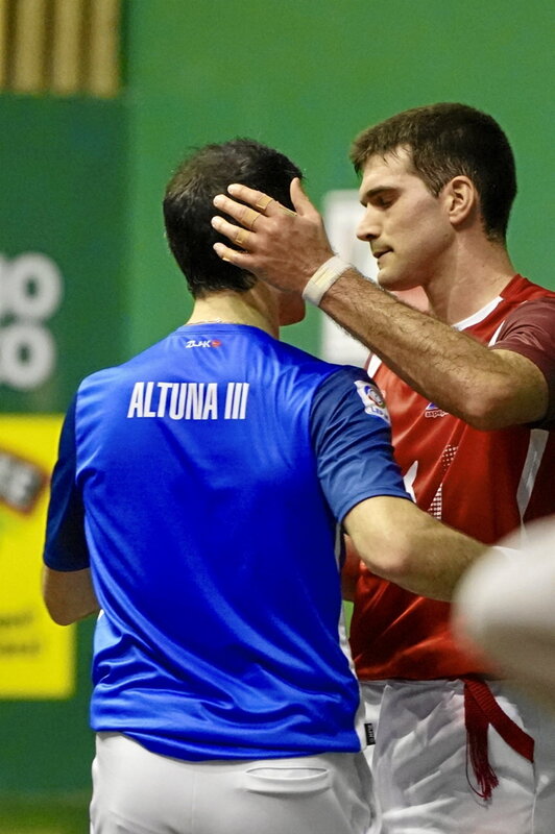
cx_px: 278
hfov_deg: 4.6
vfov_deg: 6.9
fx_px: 6949
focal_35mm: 300
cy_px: 417
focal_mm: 200
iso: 6400
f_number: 4
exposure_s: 1/500
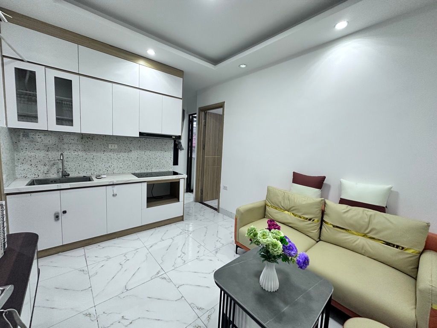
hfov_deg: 102.1
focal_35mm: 14
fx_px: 177
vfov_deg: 85.7
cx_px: 218
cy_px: 164
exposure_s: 1/100
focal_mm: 2.22
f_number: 2.2
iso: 200
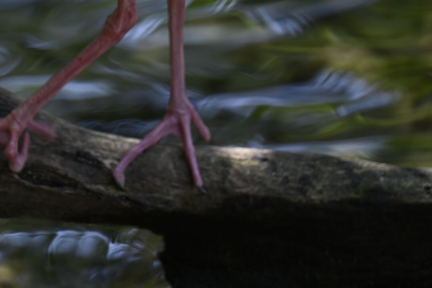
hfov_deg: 4.6
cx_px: 48
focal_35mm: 450
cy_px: -9
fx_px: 5399
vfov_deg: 3.1
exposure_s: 1/125
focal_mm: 200
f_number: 2.8
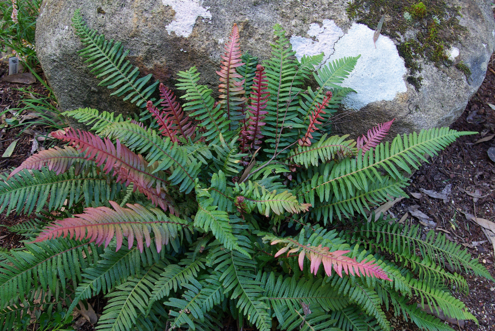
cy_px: 166
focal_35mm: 46
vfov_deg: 29.0
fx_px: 640
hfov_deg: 42.3
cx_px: 248
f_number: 8
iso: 200
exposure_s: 1/10
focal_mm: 31
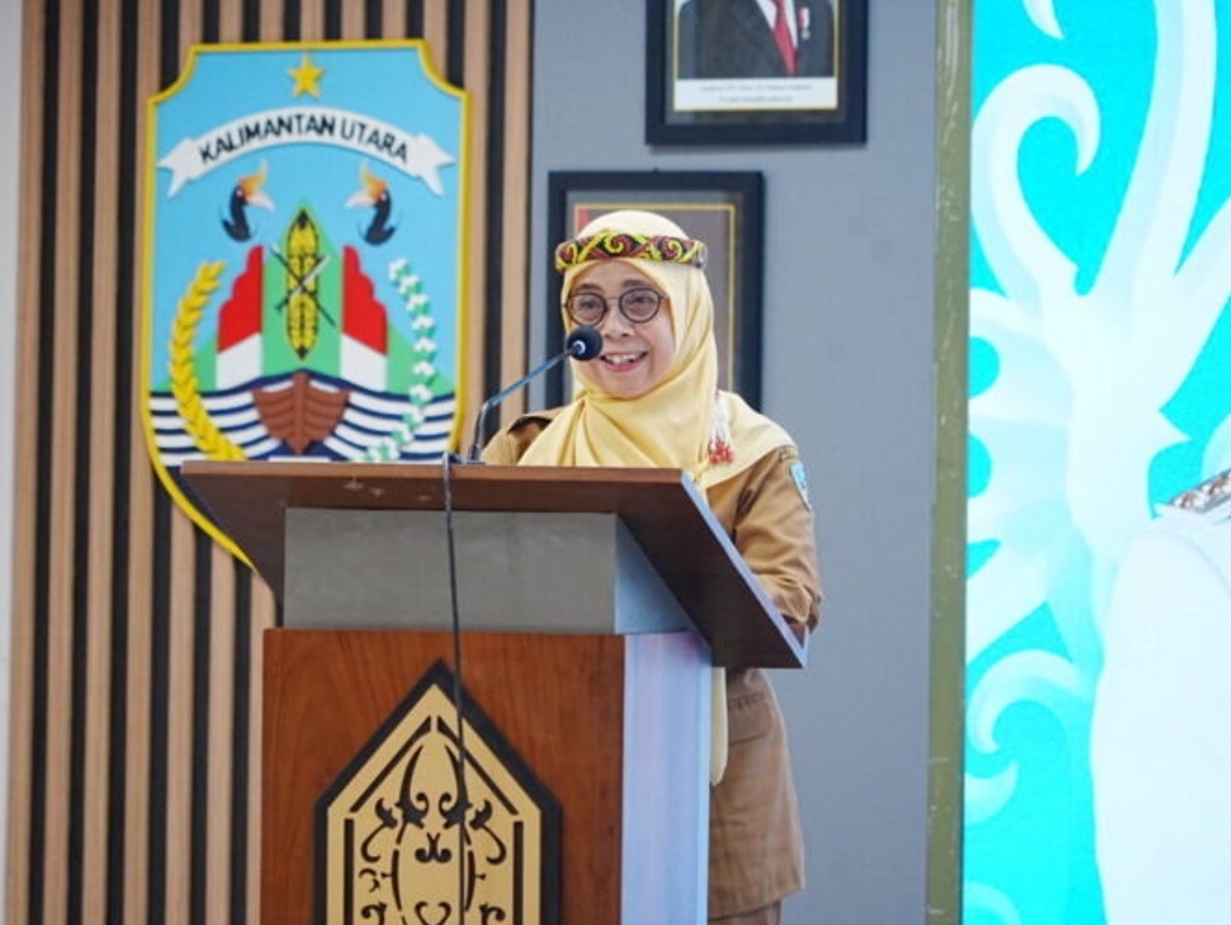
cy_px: 463
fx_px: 9287
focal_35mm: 261
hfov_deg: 7.6
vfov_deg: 5.7
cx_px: 589
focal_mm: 240
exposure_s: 1/160
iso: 4000
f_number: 6.3
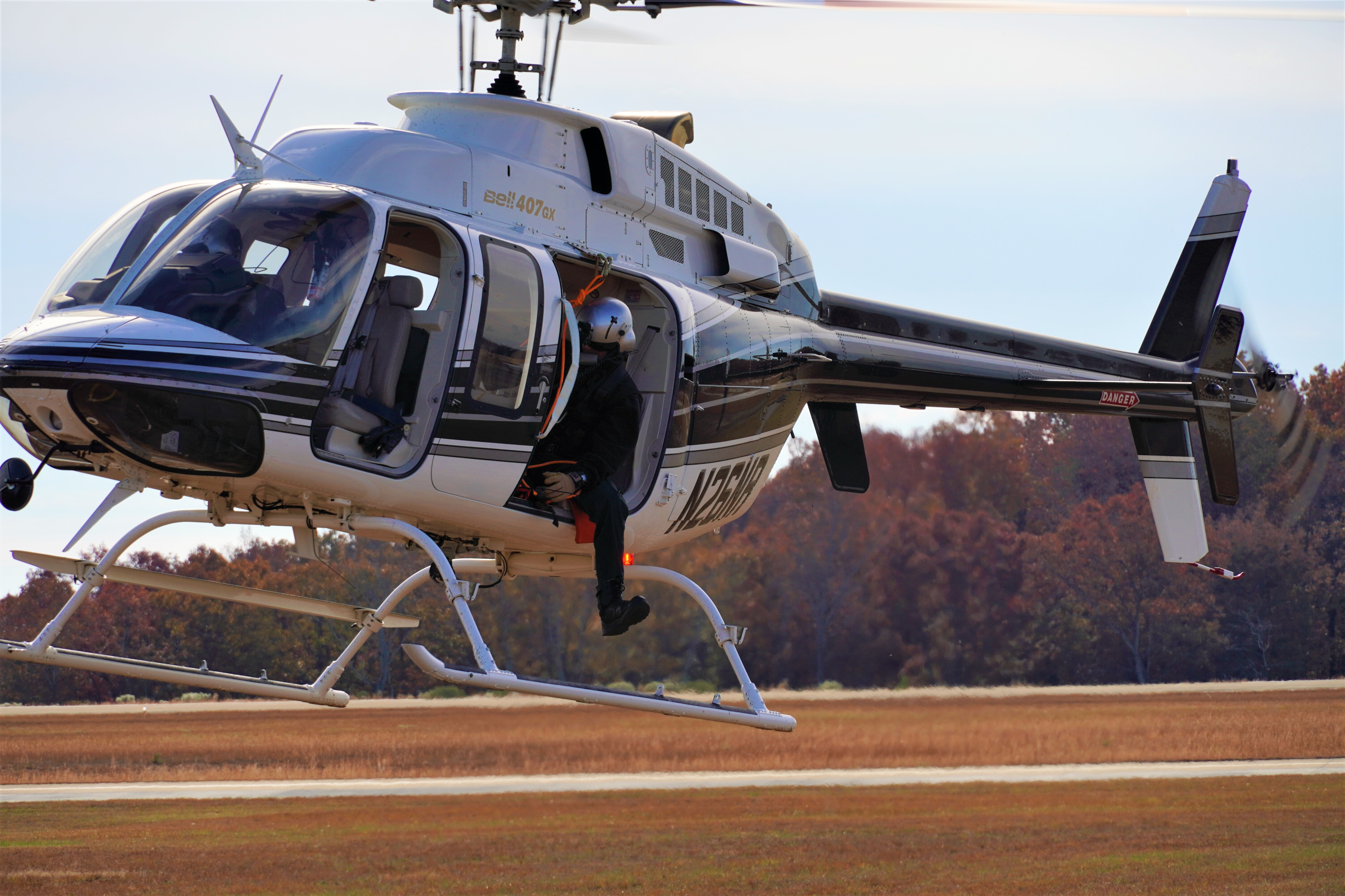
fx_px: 7565
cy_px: 448
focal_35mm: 202
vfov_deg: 6.8
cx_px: 672
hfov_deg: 10.2
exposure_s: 1/400
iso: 100
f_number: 8
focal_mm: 135
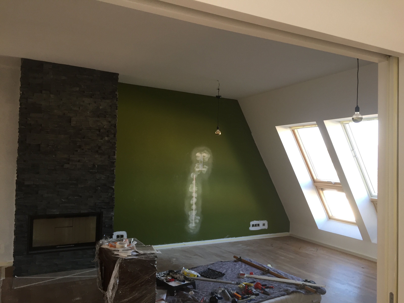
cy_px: 152
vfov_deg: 48.2
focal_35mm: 29
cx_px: 202
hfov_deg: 61.7
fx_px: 338
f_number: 2.2
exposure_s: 1/33
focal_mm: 4.15
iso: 32
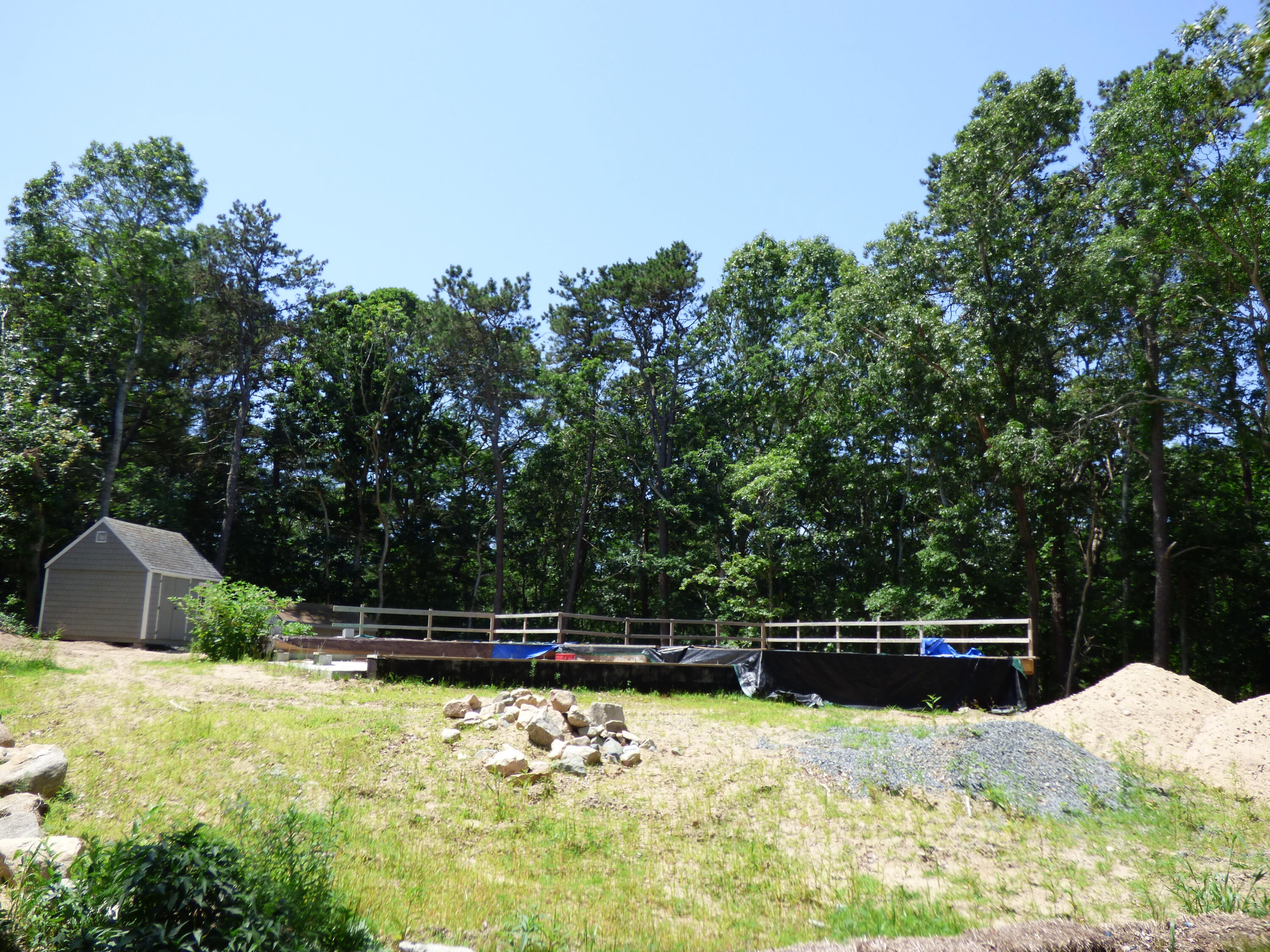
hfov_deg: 61.7
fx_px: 1064
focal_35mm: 29
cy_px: 476
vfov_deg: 48.2
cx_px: 635
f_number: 3.2
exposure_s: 1/640
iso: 100
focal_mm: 5.04
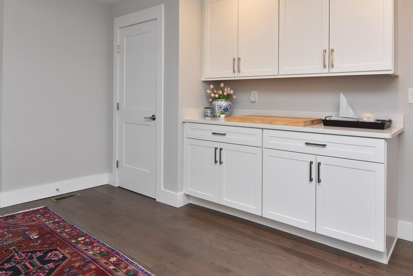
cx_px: 203
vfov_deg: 52.3
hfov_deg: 73.7
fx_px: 276
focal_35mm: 24
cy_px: 95
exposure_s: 1/50
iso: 800
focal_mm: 12
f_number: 8
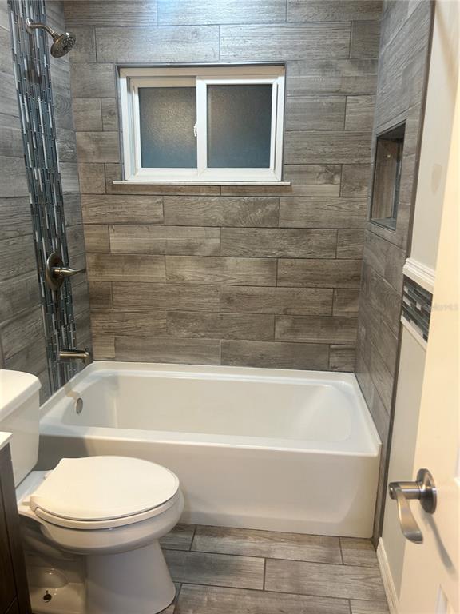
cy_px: 307
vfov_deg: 67.3
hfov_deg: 53.1
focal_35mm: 26
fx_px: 461
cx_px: 230
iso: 64
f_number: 1.5
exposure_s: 1/60
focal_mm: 5.7
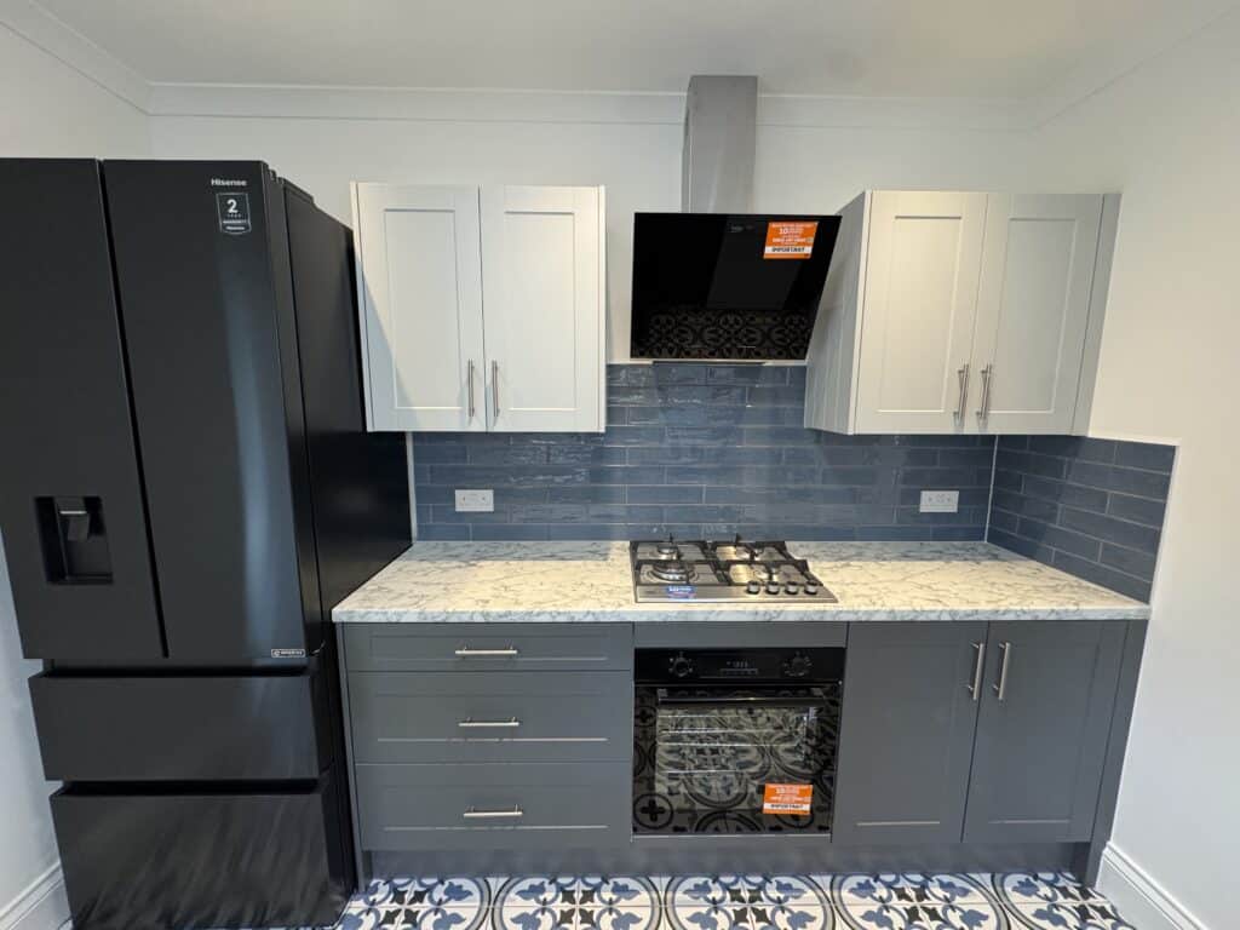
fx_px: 502
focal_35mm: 14
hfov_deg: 102.1
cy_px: 465
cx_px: 620
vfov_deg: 85.7
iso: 200
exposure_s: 1/100
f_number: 2.2
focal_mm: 2.22
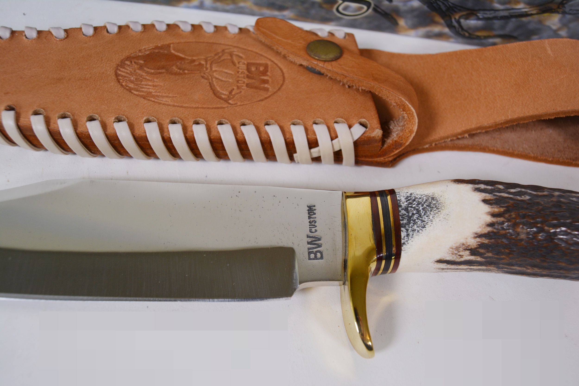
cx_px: 290
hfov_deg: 61.9
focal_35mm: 30
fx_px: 482
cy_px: 193
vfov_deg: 43.6
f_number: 5.6
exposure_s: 1/125
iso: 220
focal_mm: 20
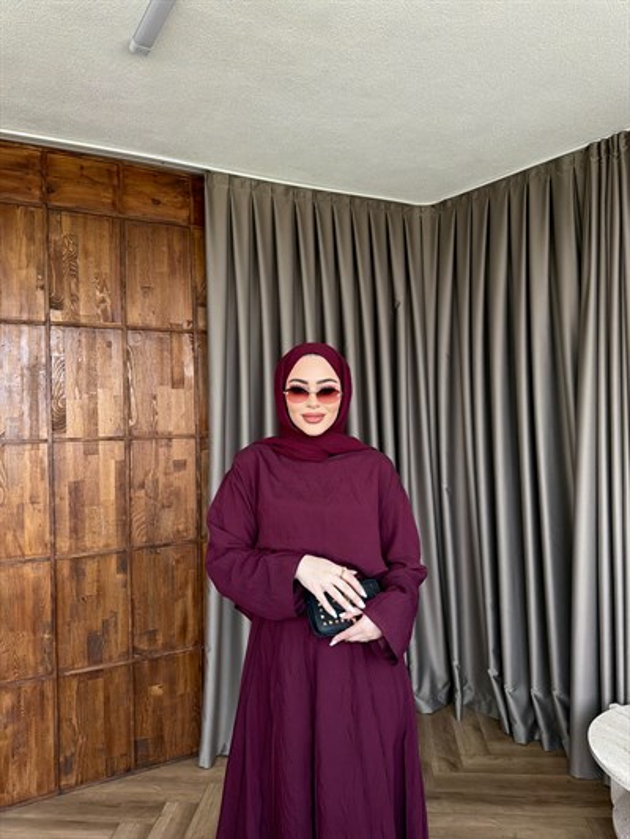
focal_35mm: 24
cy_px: 420
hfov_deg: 56.8
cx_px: 315
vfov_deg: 71.6
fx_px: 582
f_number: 1.78
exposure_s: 1/174
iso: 320
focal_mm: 6.76
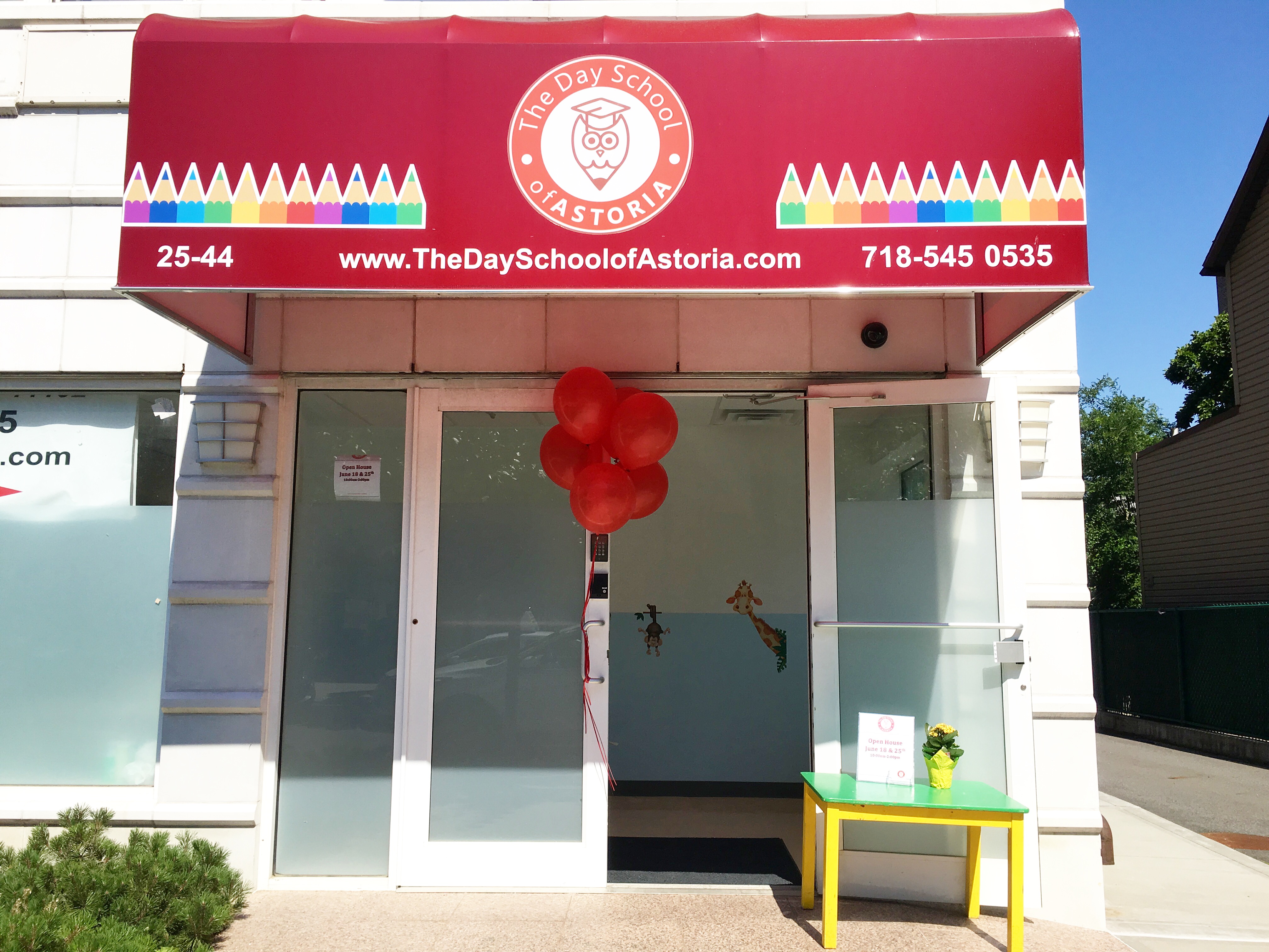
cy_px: 476
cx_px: 634
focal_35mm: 29
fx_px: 1063
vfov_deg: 48.2
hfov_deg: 61.7
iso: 25
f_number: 2.2
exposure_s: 1/1748
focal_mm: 4.15
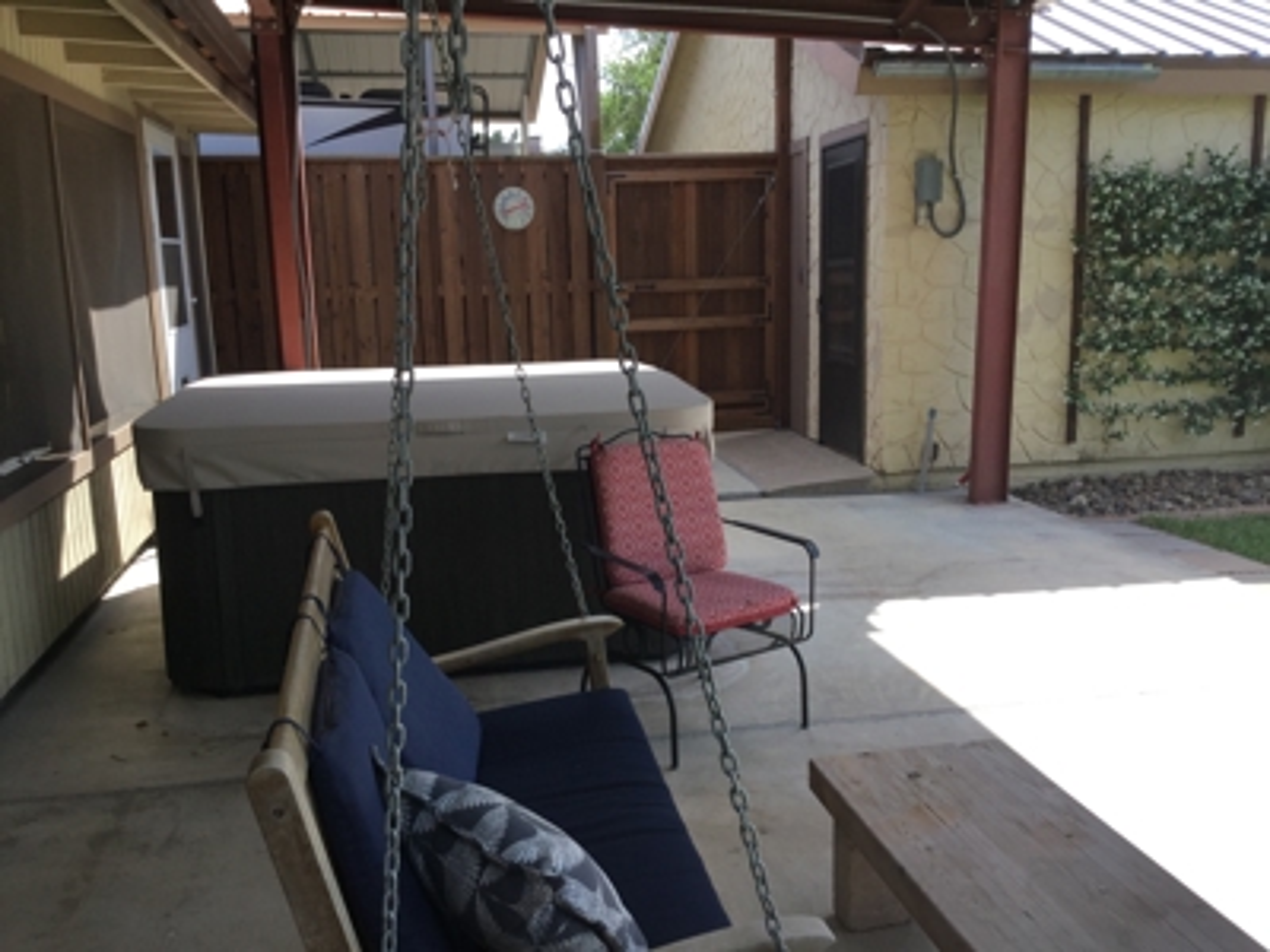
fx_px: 1137
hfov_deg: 58.4
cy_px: 476
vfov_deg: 45.4
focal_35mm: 31
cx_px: 635
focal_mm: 3.3
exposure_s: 1/411
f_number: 2.4
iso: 25
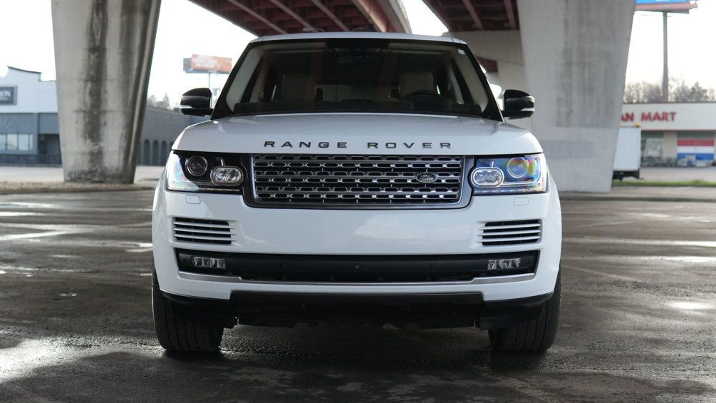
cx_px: 355
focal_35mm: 48
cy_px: 186
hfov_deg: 42.9
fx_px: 911
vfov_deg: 24.9
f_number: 2.8
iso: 1600
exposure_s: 1/160
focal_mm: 30
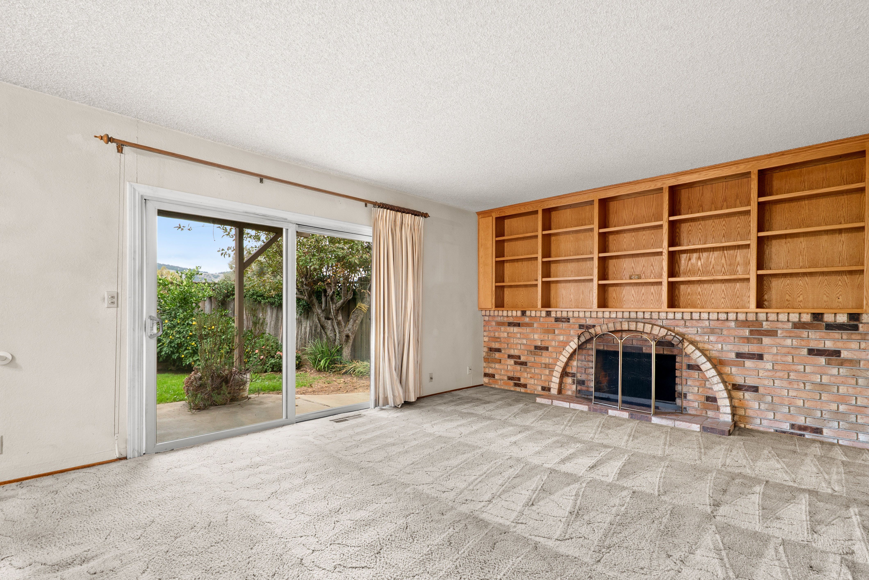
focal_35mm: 16
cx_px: 434
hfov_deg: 96.7
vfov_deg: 73.8
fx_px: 386
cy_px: 290
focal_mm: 16
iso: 400
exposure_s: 1.6
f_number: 9
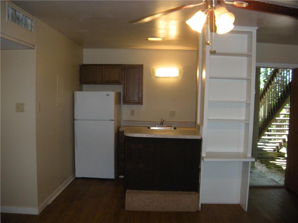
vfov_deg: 40.7
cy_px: 112
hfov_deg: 52.6
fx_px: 301
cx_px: 149
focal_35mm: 35
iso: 200
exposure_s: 1/55.4
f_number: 3.8
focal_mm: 5.9
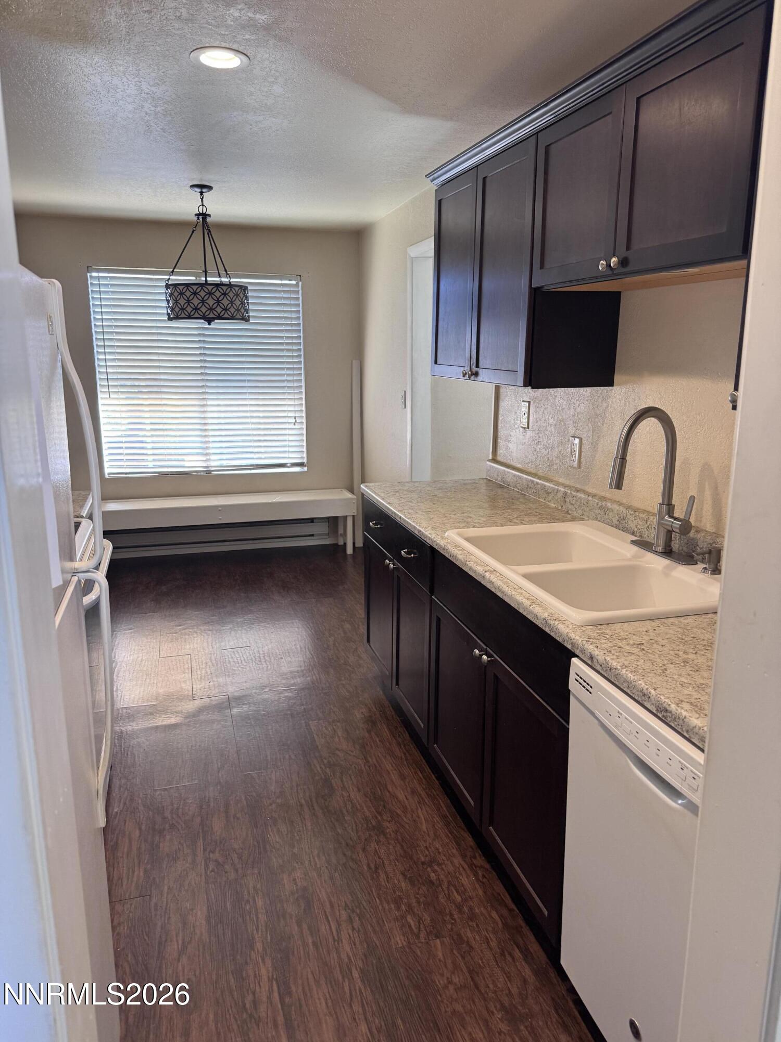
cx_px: 390
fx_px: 722
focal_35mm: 24
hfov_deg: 56.8
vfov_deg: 71.6
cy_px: 521
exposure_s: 1/120
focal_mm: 6.76
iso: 200
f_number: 1.78
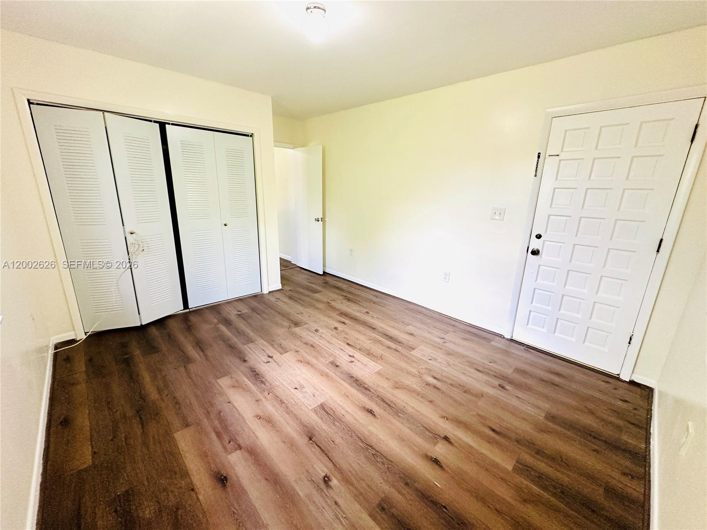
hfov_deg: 102.1
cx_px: 354
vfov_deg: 85.7
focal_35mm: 14
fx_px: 286
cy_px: 265
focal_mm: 2.22
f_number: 2.2
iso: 320
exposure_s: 1/120
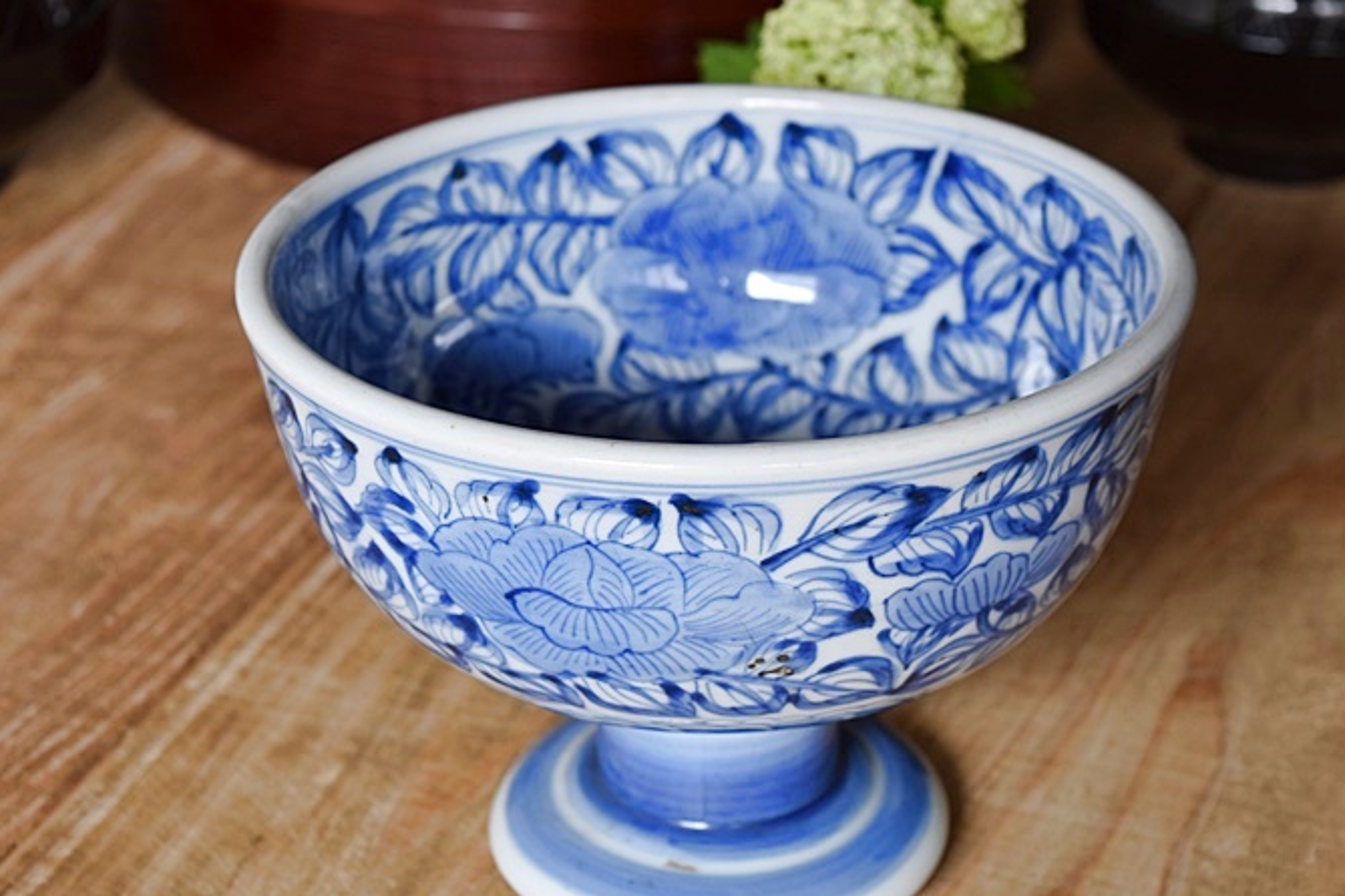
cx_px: 698
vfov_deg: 13.9
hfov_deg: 20.7
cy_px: 485
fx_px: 3683
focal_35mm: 99
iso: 400
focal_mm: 55
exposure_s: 1/4
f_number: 5.6
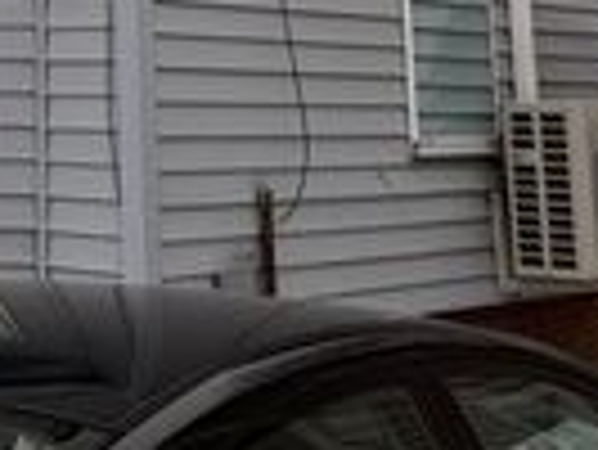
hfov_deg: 17.3
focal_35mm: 107
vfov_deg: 12.5
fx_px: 1850
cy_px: -403
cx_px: -157
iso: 80
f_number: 1.78
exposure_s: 1/4975
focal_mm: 6.76
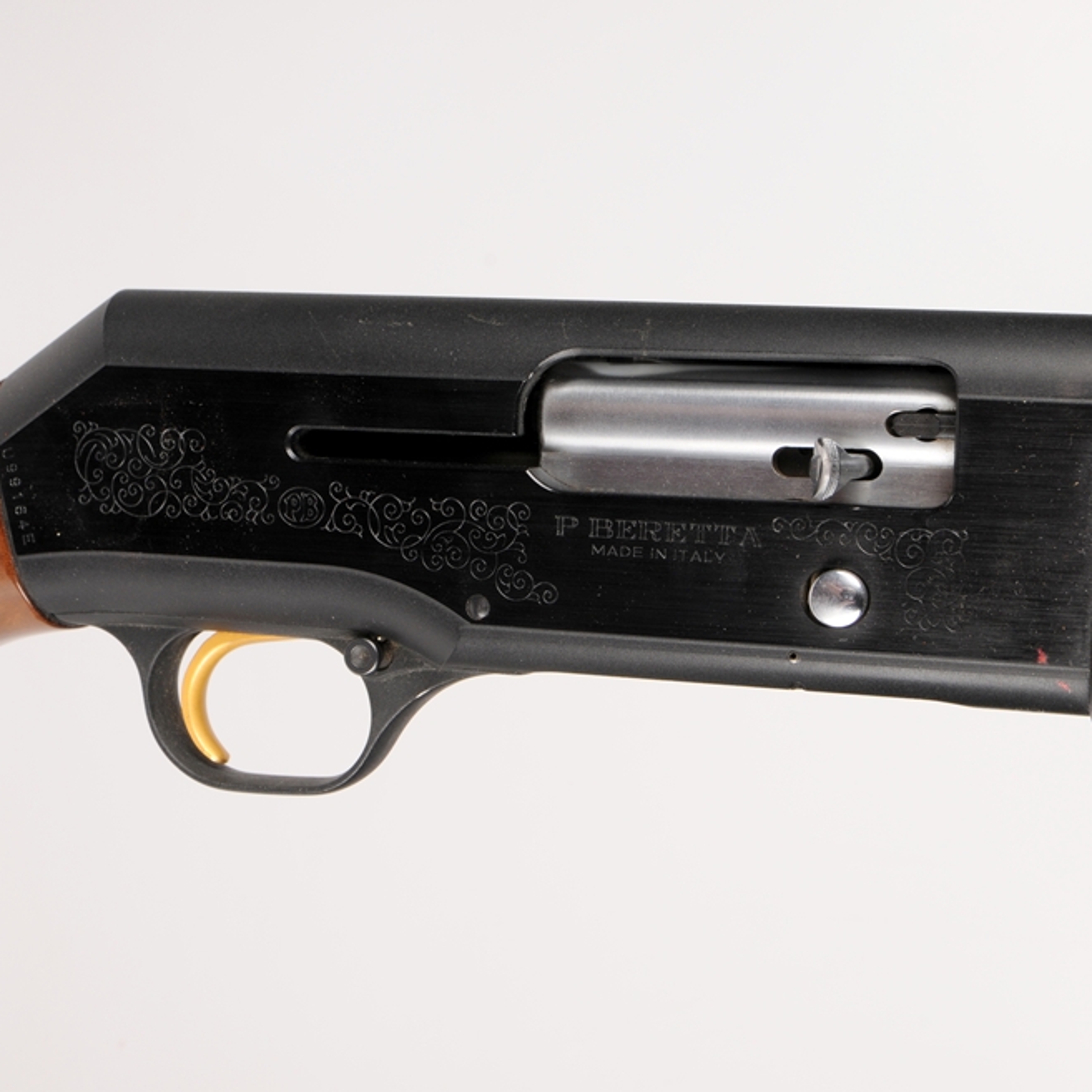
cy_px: 545
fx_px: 2213
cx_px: 603
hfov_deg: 27.7
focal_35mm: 62
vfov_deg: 27.7
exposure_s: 1/250
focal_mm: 32
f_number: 13
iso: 200
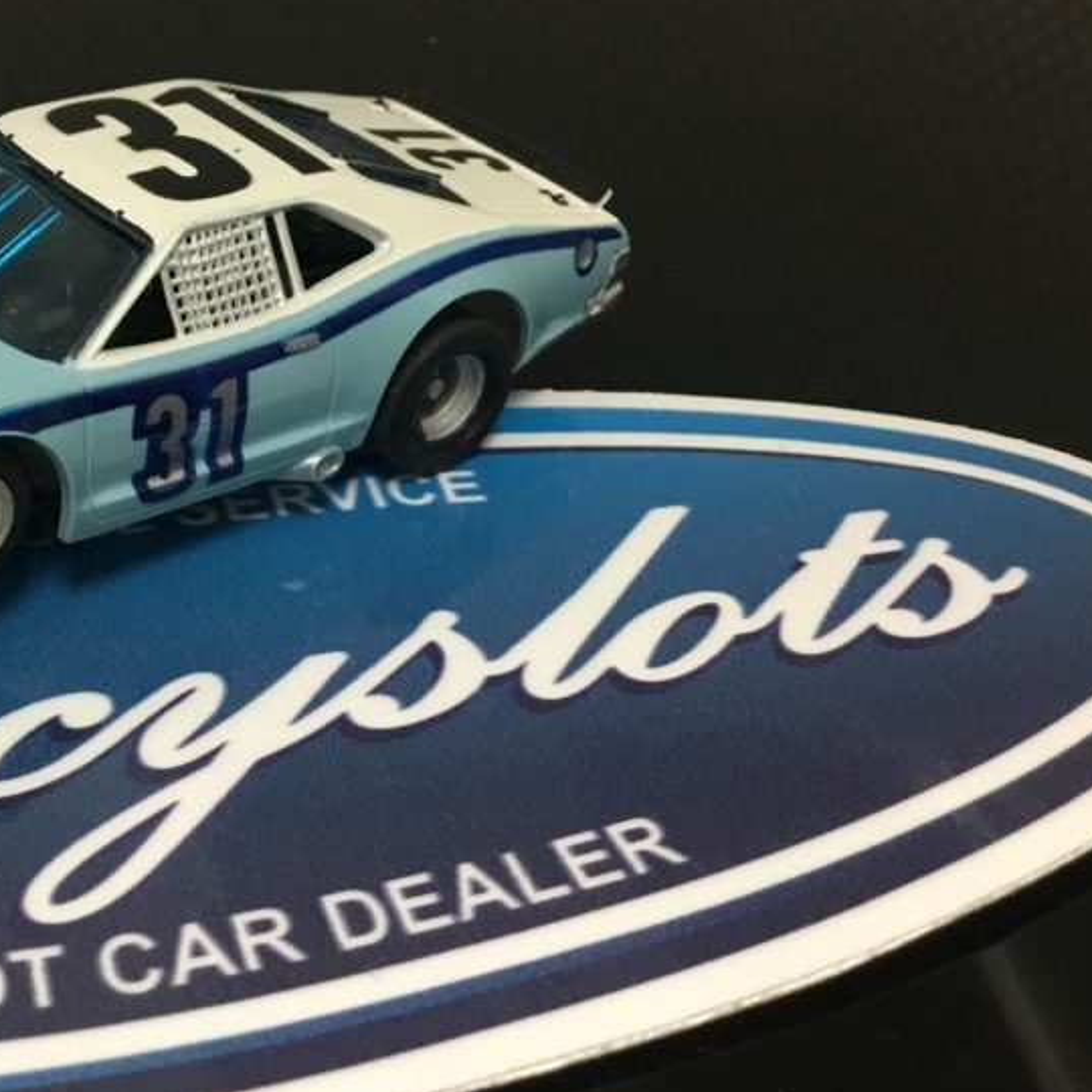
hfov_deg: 31.7
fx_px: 1856
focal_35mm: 52
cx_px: 180
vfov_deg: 32.6
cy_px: 408
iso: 160
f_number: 2.4
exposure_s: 1/30
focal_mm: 3.3
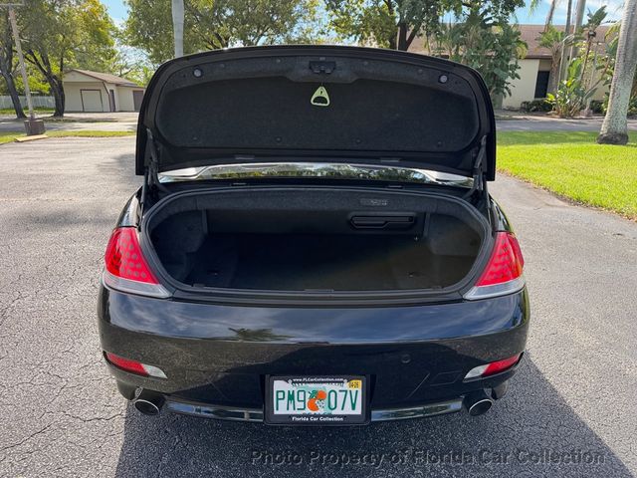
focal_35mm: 24
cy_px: 239
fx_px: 442
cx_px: 318
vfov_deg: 56.8
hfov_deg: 71.6
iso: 100
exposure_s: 1/1075
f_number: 1.78
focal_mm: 6.76
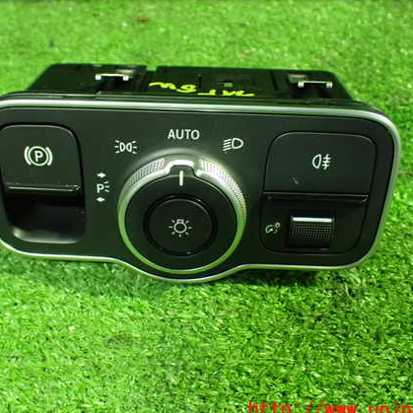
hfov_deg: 43.7
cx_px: 175
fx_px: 513
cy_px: 201
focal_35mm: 38
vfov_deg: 43.9
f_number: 2.3
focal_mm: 5.4
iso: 1250
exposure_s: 1/30
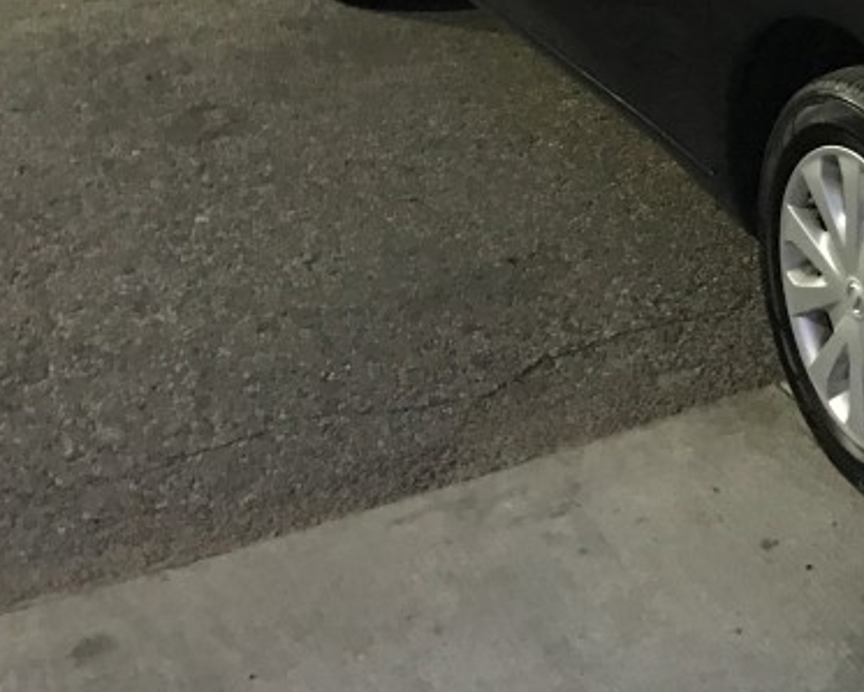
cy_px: -102
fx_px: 1919
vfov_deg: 19.4
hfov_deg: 22.9
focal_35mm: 75
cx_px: 1084
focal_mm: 3.99
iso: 80
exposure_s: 1/8
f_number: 1.8
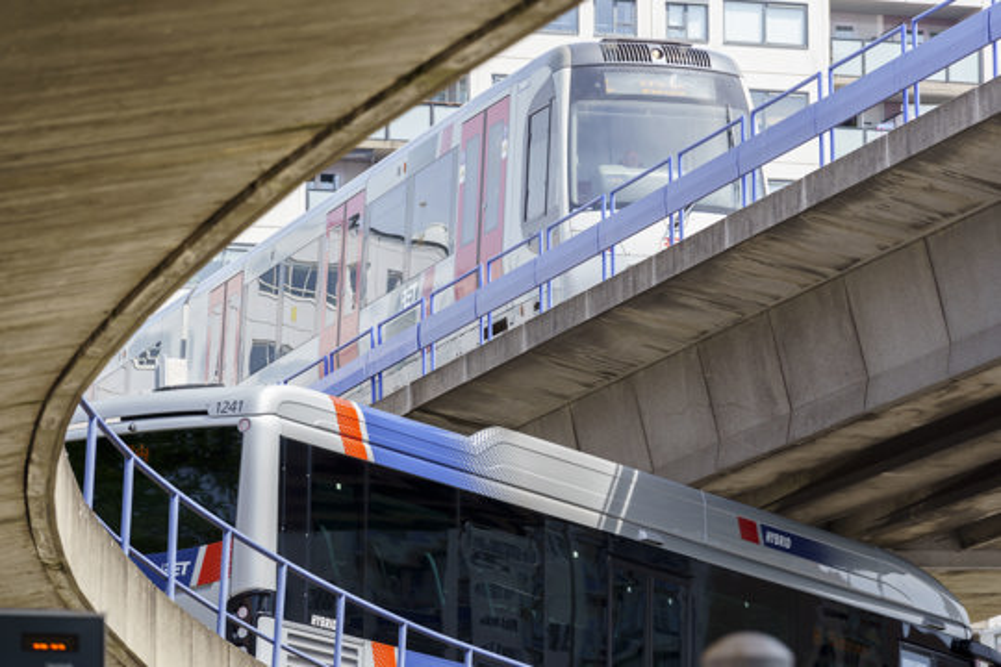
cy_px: 334
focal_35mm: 197
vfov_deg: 7.0
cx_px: 500
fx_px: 5477
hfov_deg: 10.4
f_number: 7.1
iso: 500
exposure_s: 1/400
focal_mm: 197
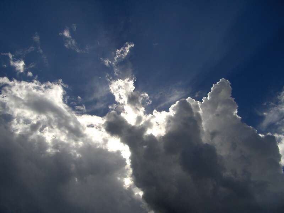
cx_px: 142
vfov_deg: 40.7
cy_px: 106
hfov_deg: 52.6
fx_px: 287
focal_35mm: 35
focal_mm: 5.8
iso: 100
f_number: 4.3
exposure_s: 1/2041
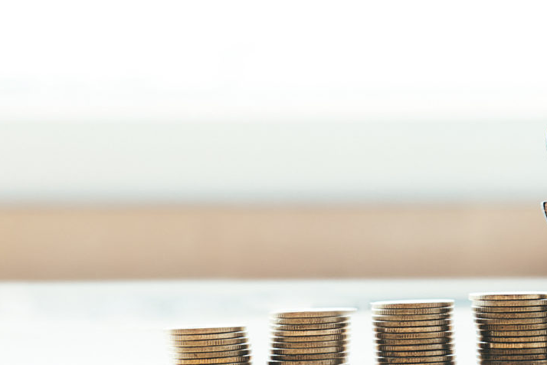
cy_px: 233
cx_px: 372
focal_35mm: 76
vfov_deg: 17.9
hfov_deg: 26.5
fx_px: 1155
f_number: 5
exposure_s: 1/60
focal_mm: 35
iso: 800
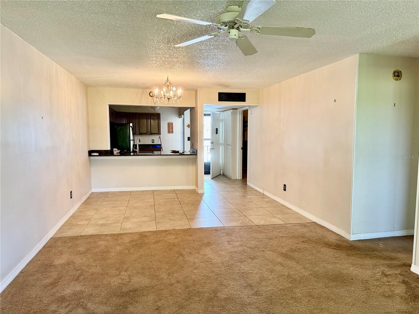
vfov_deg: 56.8
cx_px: 210
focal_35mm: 24
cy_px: 157
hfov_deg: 71.6
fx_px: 291
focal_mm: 6.76
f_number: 1.78
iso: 200
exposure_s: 1/120
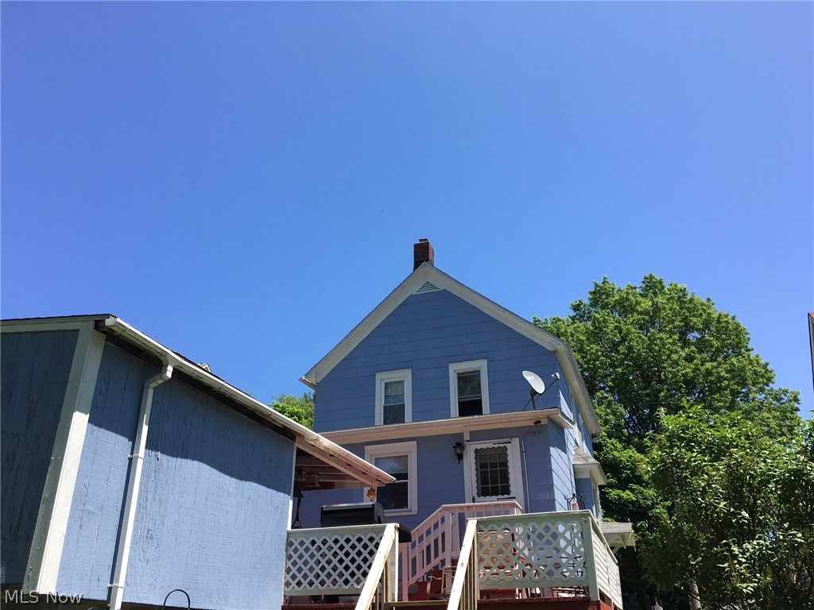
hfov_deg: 61.7
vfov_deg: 48.2
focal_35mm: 29
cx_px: 407
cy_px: 305
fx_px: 682
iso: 25
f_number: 2.2
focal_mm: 4.15
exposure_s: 1/884
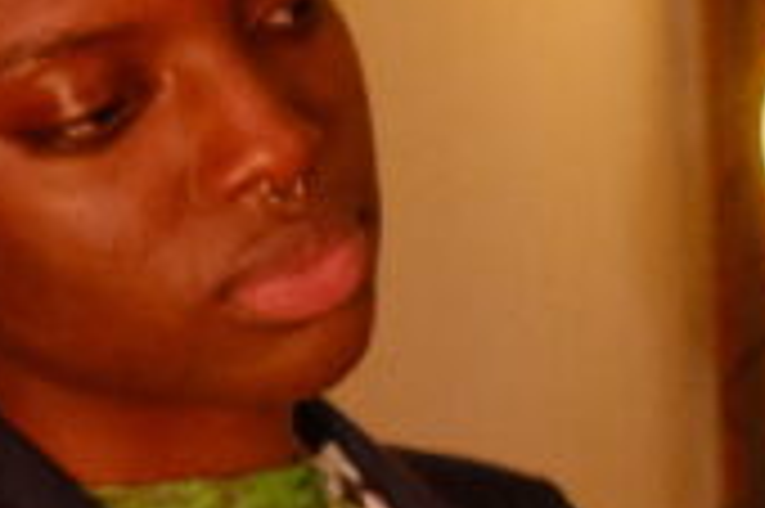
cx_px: 1912
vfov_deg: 5.5
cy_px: 731
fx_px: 5244
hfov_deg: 7.7
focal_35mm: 247
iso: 4000
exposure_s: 1/30
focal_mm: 27
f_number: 3.2
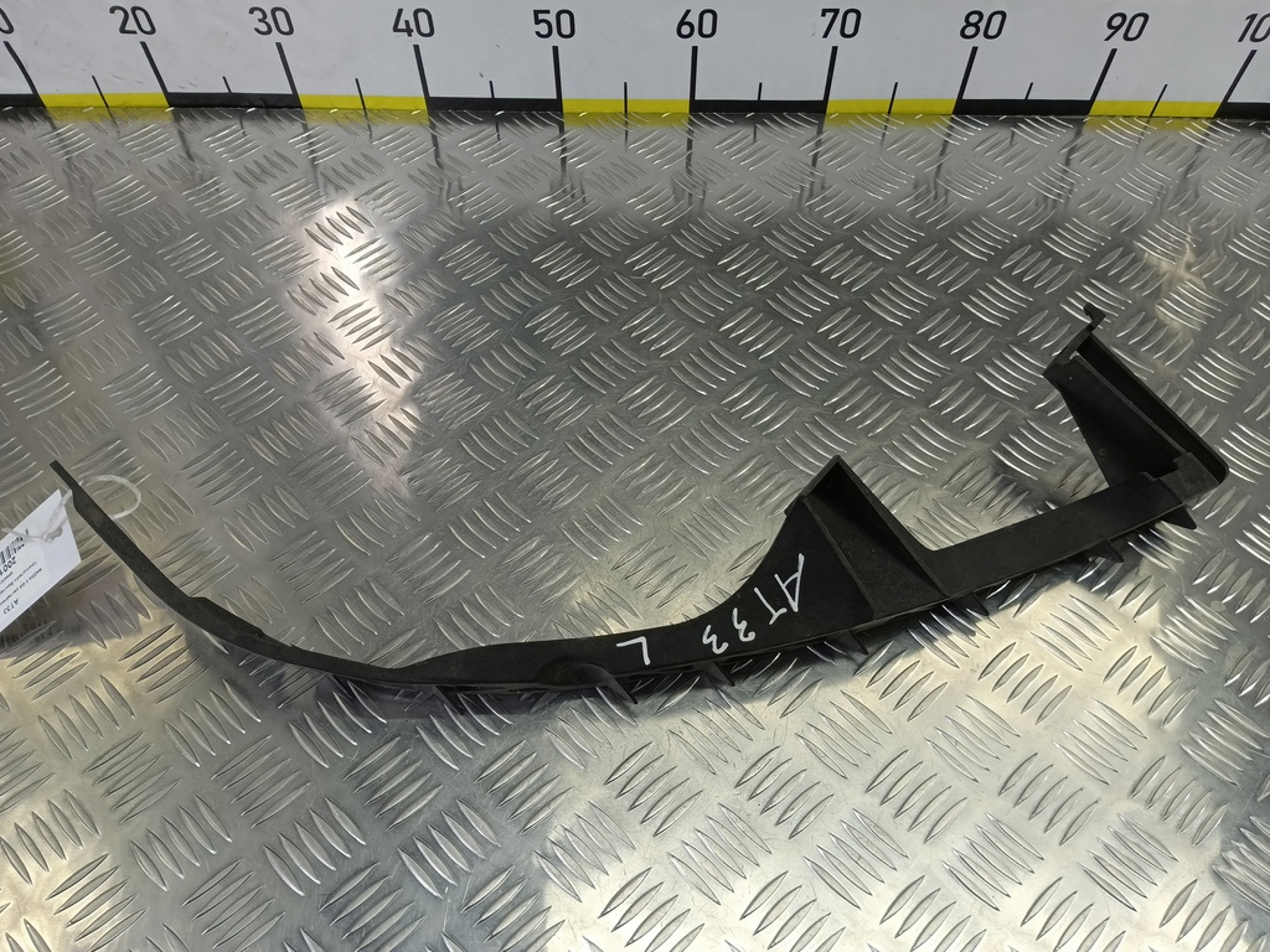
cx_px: 635
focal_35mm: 23
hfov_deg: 73.9
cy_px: 476
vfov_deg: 58.9
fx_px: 844
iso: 144
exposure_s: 1/100
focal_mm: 4.11
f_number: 1.6
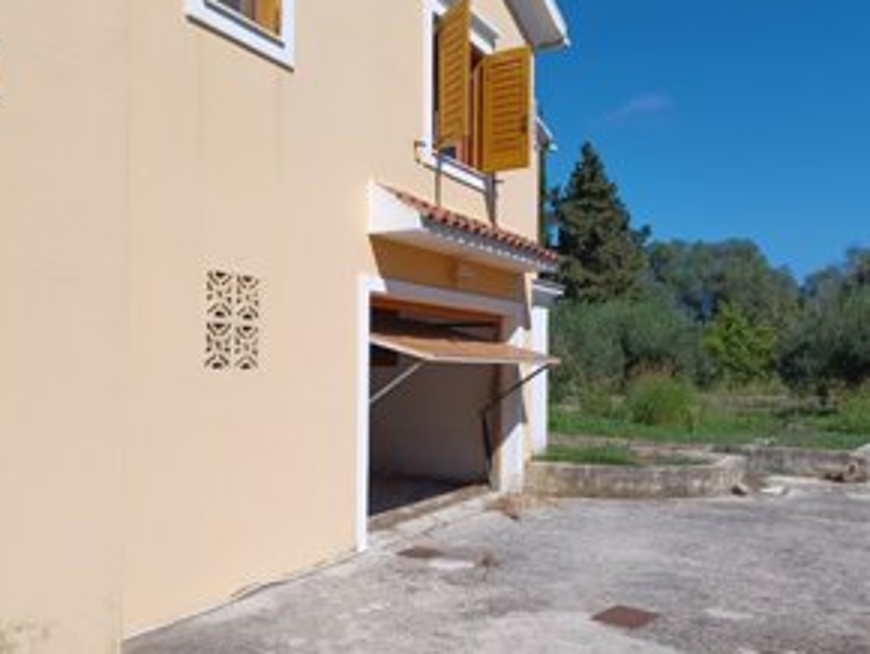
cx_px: 426
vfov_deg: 45.5
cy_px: 348
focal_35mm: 31
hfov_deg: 58.3
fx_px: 780
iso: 32
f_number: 1.8
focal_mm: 4.6
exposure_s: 1/729
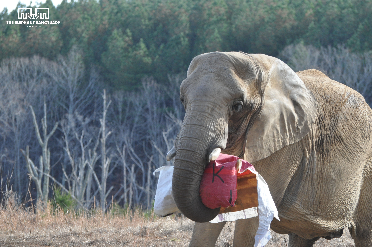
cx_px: 186
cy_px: 124
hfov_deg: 8.9
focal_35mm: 232
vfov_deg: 5.9
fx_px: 2400
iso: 800
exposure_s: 1/1000
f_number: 4.8
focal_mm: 155
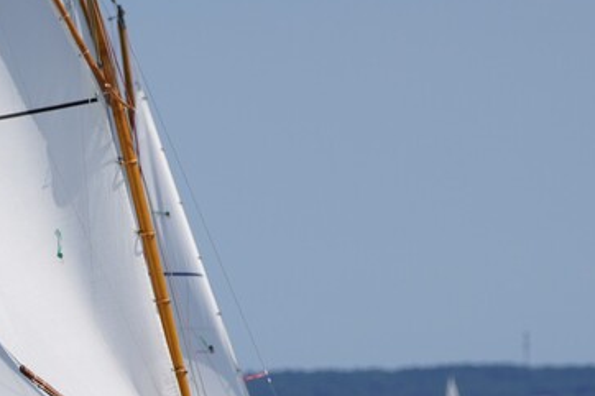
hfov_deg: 2.1
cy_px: 362
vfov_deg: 1.4
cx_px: 169
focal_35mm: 970
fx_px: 16026
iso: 160
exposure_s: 1/1600
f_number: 5.6
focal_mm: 293
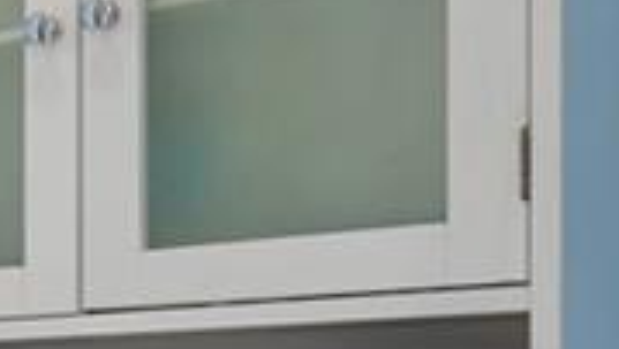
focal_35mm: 96
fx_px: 1577
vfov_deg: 12.3
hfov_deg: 14.7
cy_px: 441
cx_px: -847
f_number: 10
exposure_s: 2
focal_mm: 16
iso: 640
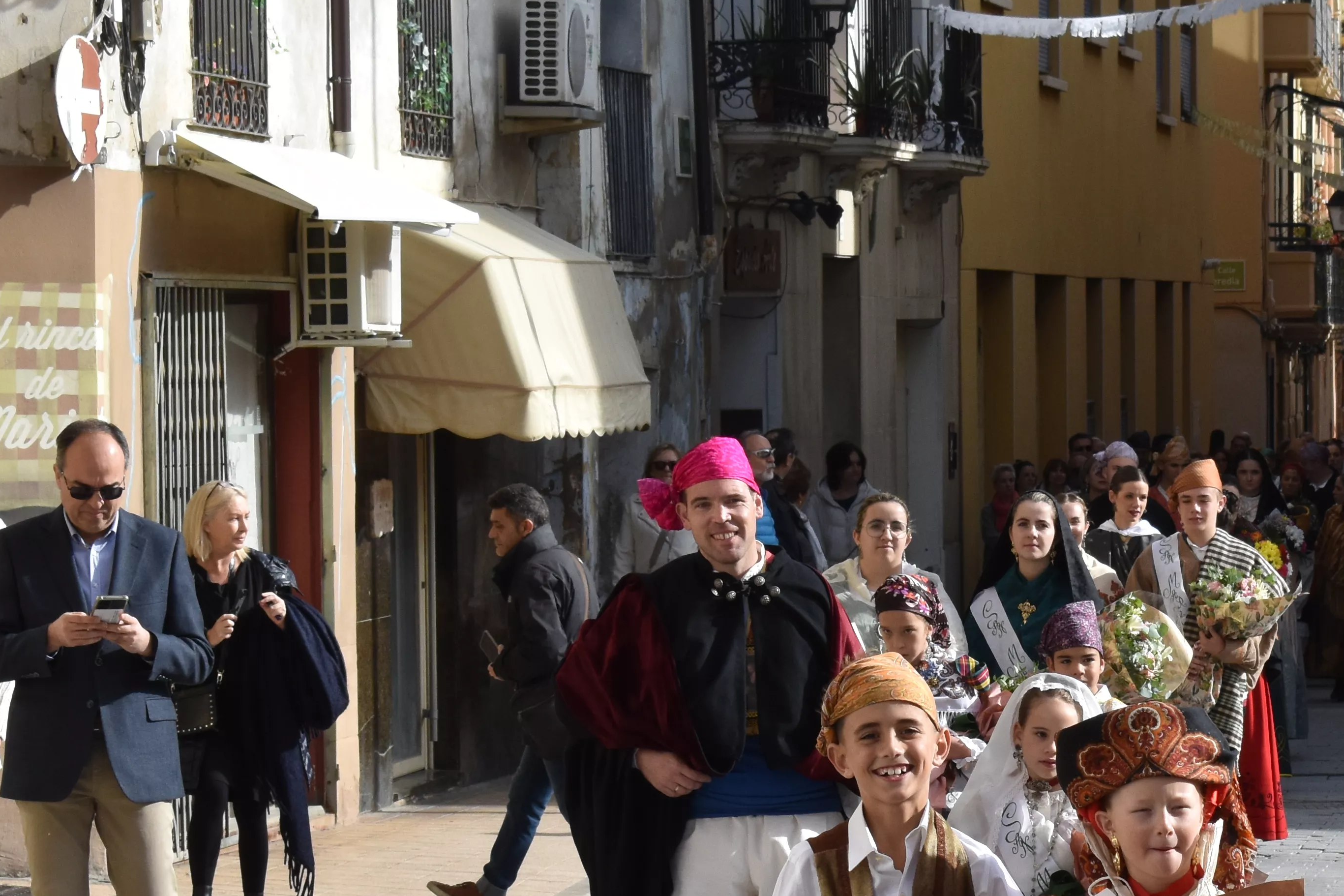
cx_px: 1284
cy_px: 854
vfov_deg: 7.6
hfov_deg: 11.3
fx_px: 6760
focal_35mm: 181
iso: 400
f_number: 11
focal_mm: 55
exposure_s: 1/500
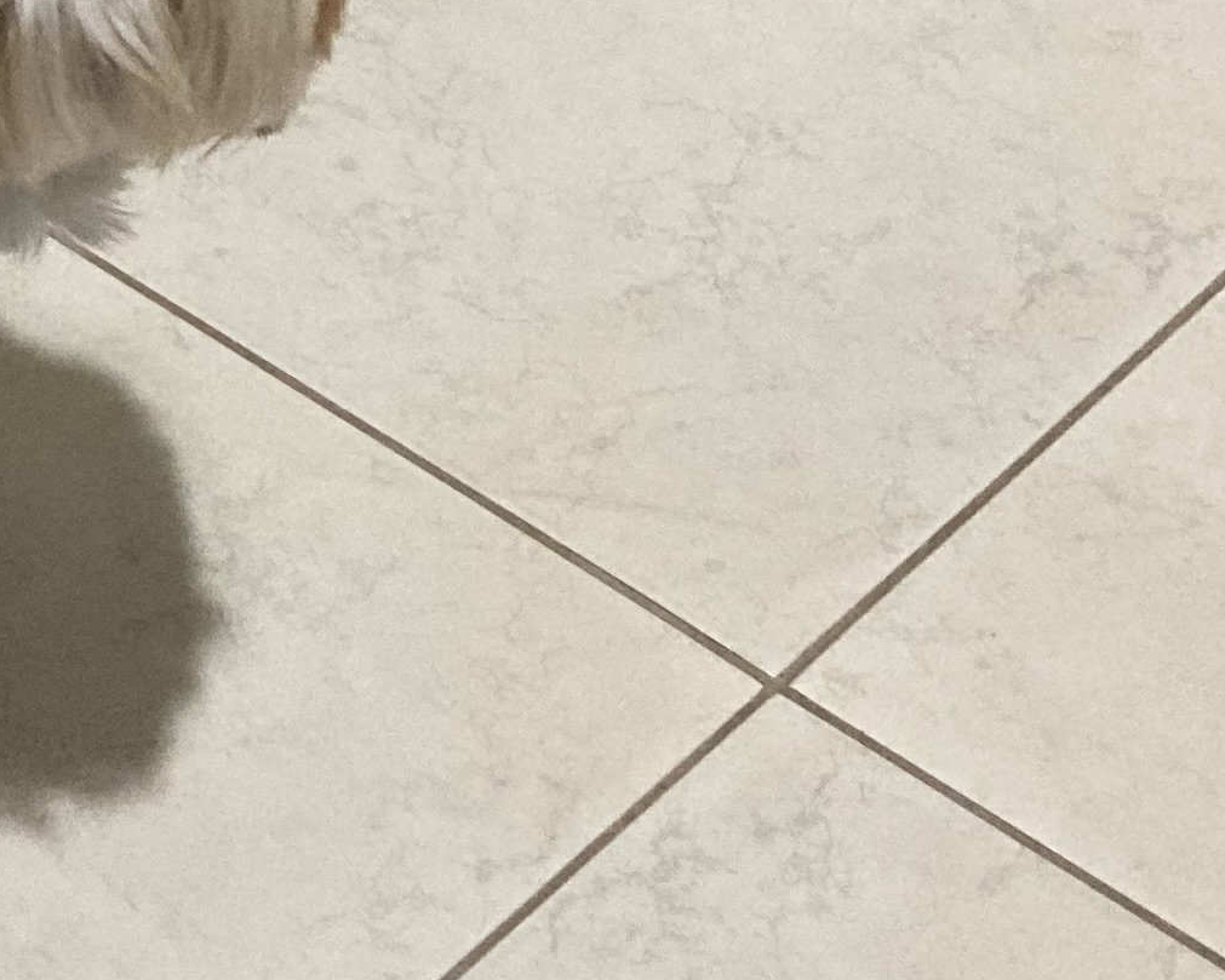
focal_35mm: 109
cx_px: -402
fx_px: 3952
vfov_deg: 14.1
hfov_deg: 16.6
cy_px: 264
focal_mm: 3.99
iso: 400
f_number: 1.8
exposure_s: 1/40
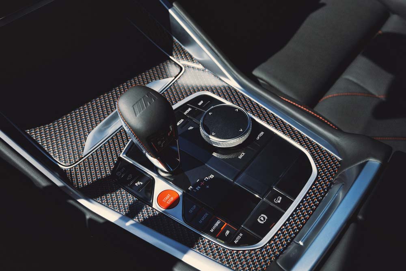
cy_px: 136
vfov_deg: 31.2
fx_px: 485
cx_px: 203
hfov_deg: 45.4
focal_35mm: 43
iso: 250
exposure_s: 1/200
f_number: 7.1
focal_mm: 43
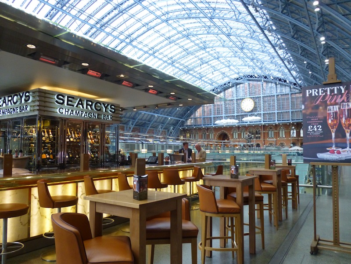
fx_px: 253
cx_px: 176
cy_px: 132
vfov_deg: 54.9
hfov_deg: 69.4
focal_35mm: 25
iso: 400
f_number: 3.1
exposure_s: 1/50
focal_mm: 4.5
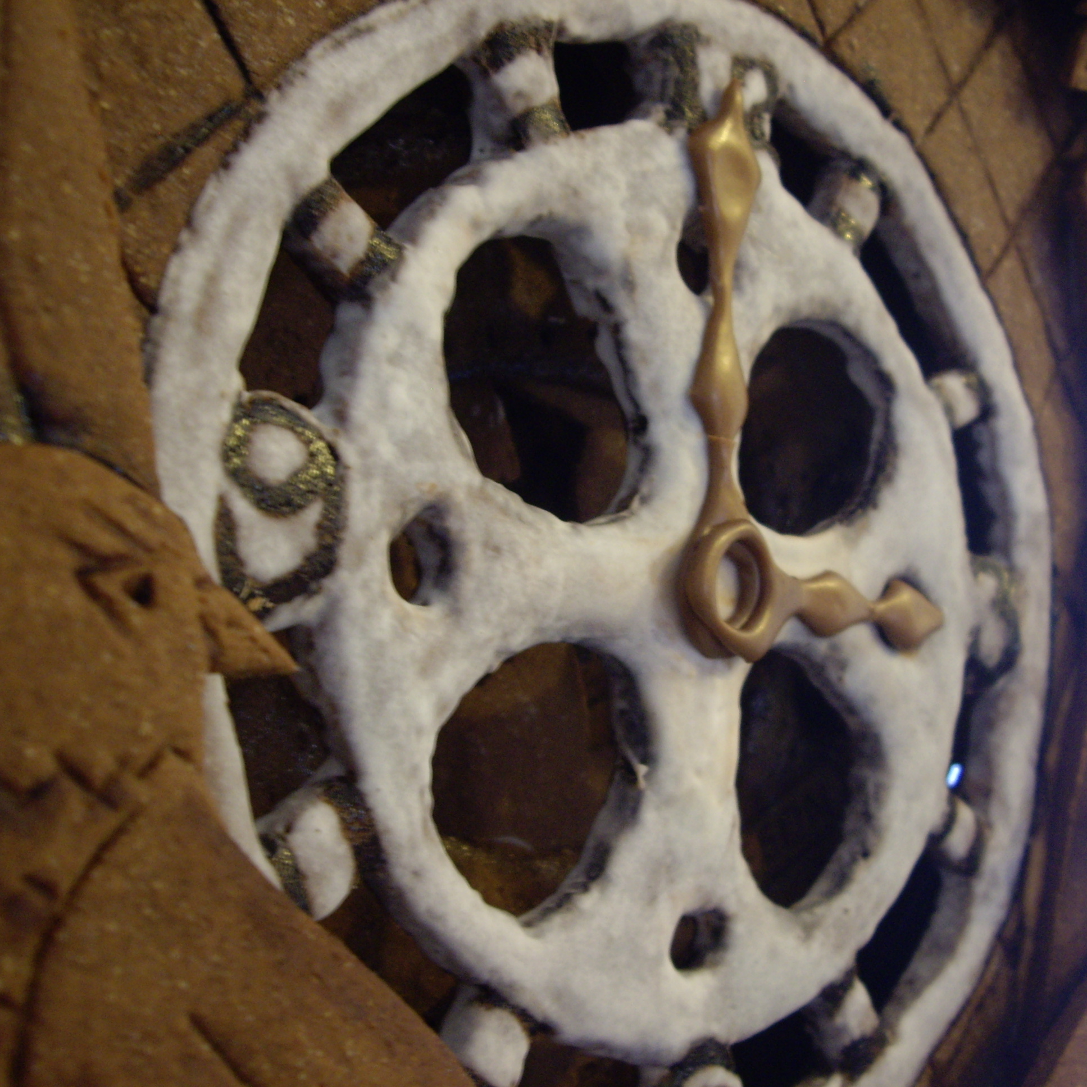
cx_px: 621
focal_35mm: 45
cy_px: 545
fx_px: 1599
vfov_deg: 37.6
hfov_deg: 37.5
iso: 200
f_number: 2.8
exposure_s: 1/8
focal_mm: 7.9
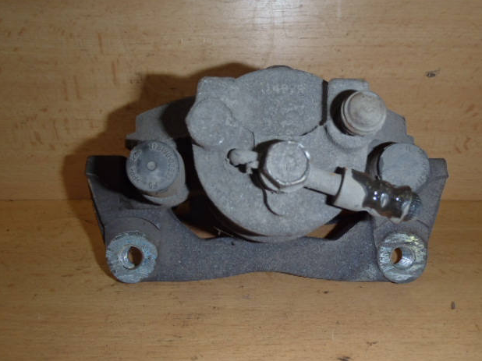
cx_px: 248
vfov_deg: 48.2
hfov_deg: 61.7
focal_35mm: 29
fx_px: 404
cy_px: 182
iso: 100
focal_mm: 5
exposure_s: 1/30
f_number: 3.9
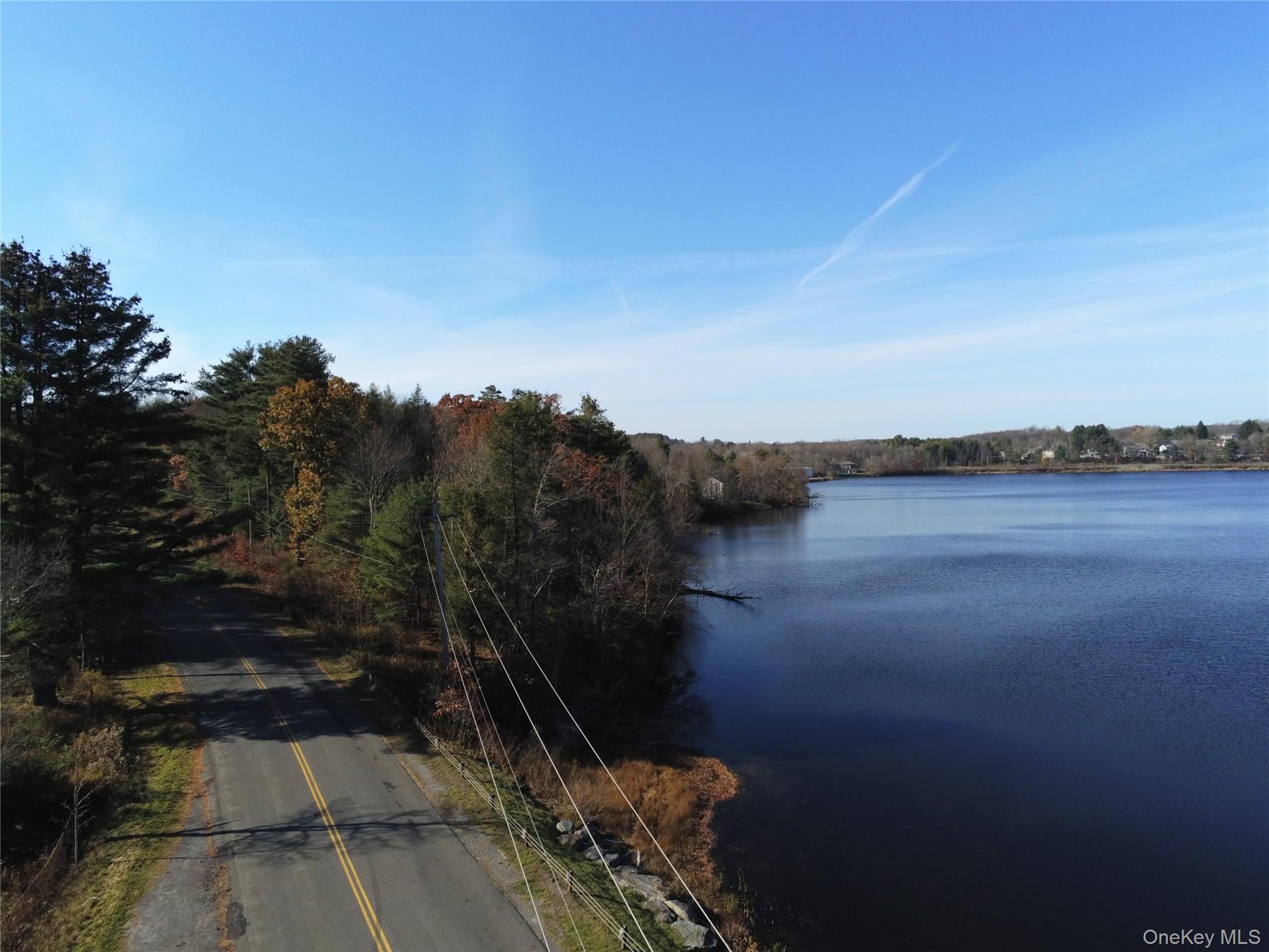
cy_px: 476
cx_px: 634
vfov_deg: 58.9
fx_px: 843
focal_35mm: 23
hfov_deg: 73.9
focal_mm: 4
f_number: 2.4
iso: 143
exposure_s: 1/1923
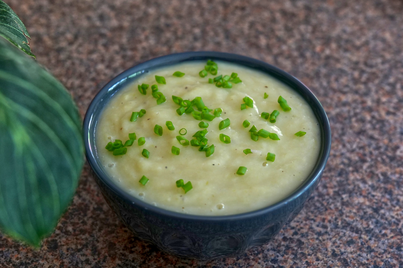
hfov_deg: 33.4
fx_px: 672
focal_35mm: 60
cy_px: 134
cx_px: 202
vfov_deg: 22.6
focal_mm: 60
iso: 3200
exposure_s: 1/80
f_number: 7.1
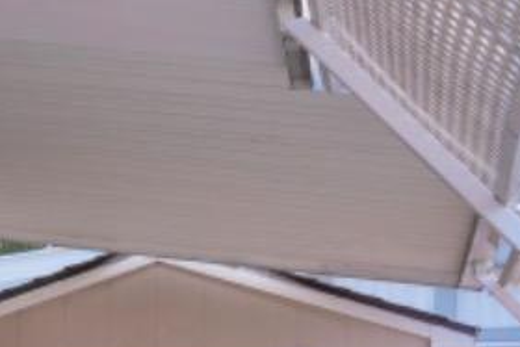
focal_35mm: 193
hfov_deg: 10.2
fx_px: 2789
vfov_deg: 7.0
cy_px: 612
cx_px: -362
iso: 100
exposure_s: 1/30
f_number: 14
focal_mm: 36
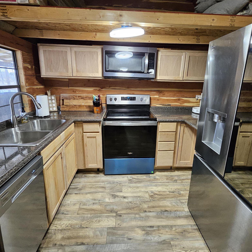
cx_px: 131
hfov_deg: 83.9
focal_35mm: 17
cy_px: 117
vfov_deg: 83.8
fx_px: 140
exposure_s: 1/40
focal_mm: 1.74
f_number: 2.2
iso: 320
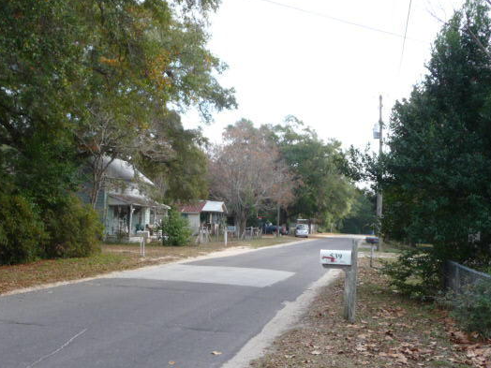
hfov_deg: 42.9
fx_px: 624
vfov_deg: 32.8
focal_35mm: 44
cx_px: 243
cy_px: 219
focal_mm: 4.7
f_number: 3.3
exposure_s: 1/160
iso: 100
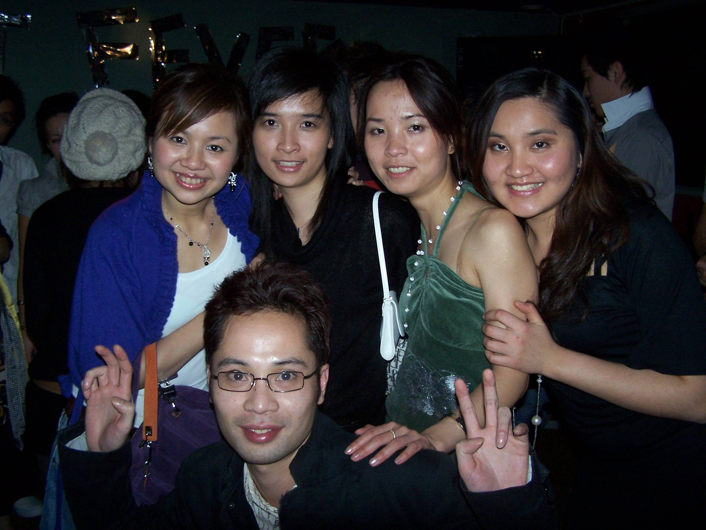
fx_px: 775
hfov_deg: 49.0
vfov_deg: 37.7
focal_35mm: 38
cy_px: 265
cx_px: 353
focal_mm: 6.3
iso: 140
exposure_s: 1/60
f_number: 2.8
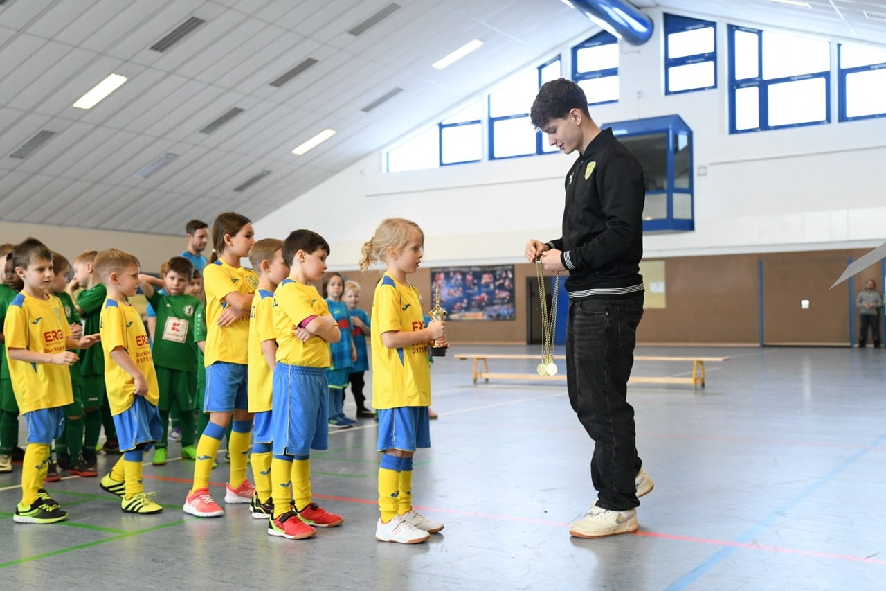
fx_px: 984
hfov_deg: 48.5
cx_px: 443
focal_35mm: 40
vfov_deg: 33.4
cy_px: 296
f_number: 2.8
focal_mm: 40
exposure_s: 1/640
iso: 5000
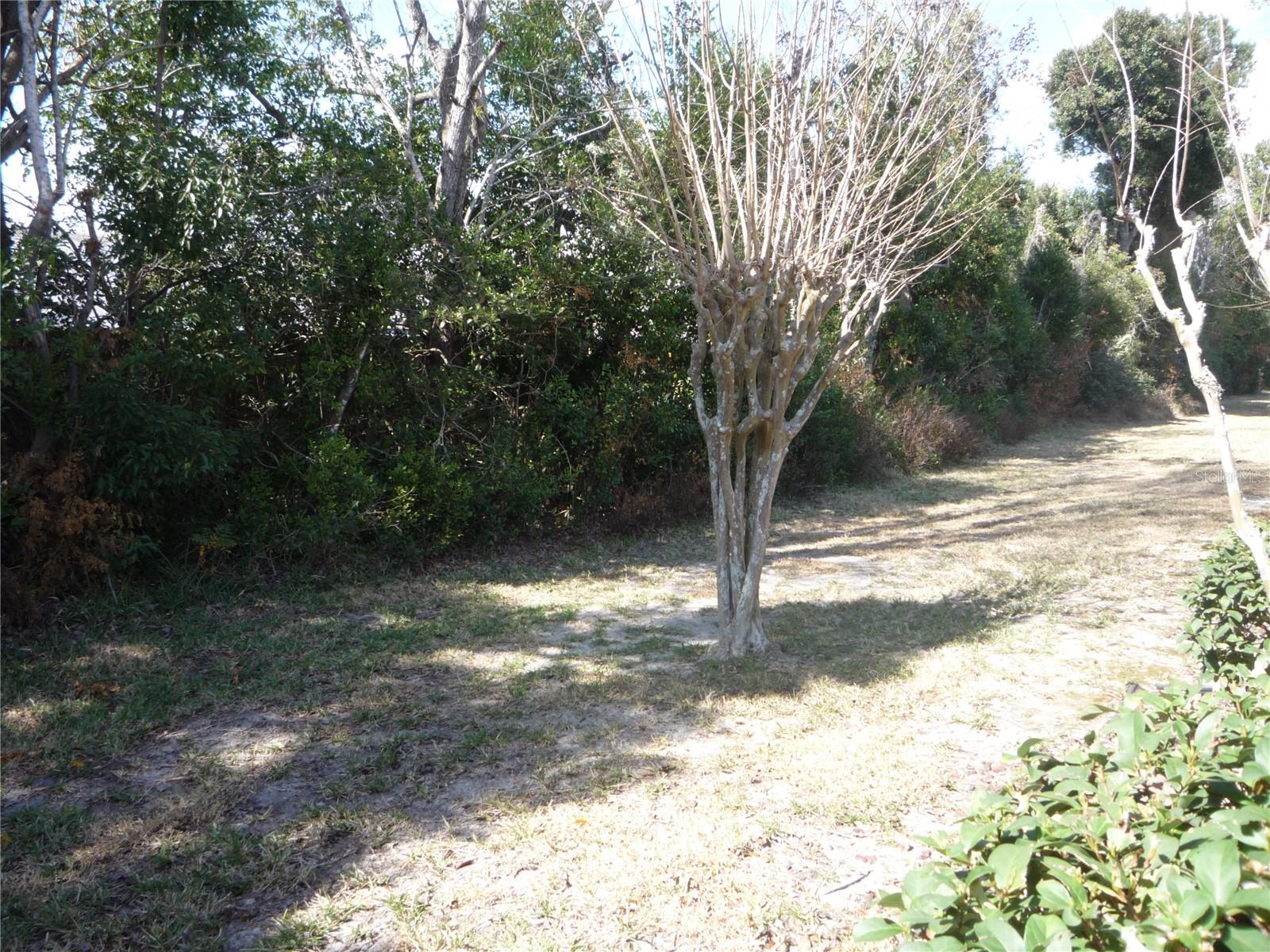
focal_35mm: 30
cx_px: 635
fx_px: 1101
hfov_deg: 60.0
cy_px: 476
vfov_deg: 46.8
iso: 100
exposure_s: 1/125
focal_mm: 5.2
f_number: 4
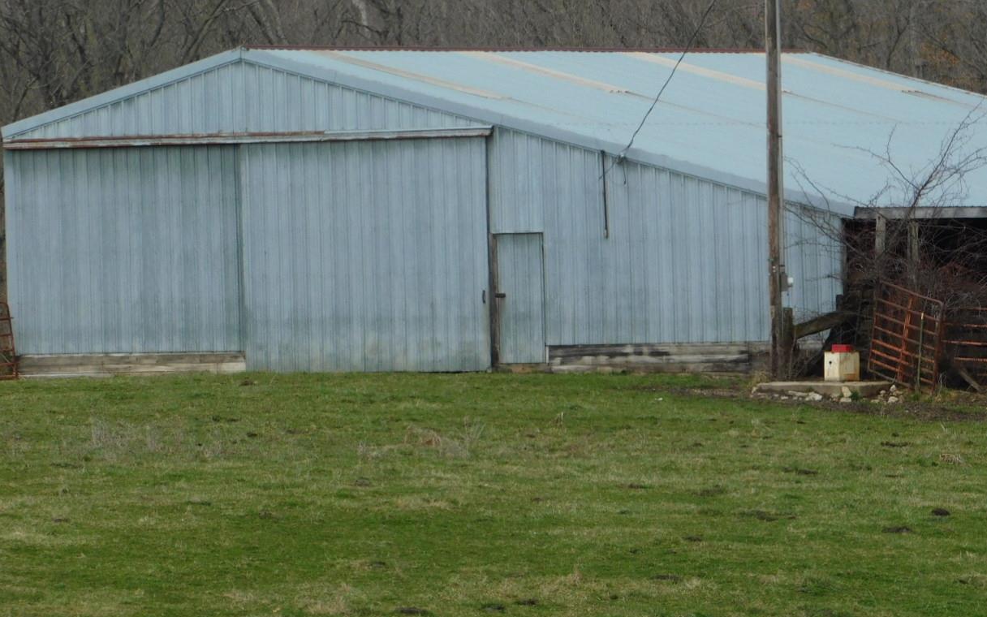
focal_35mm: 371
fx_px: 9980
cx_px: 610
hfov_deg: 5.7
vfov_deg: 3.5
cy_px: 291
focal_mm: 47.2
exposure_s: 1/400
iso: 125
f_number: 5.7
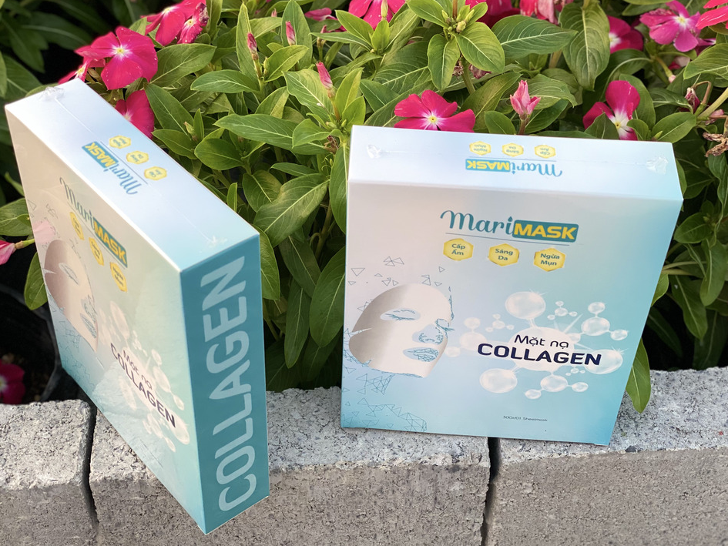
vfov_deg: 26.6
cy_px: 286
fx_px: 1157
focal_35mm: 55
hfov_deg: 34.9
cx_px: 359
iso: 50
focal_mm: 6
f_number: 2
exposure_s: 1/122
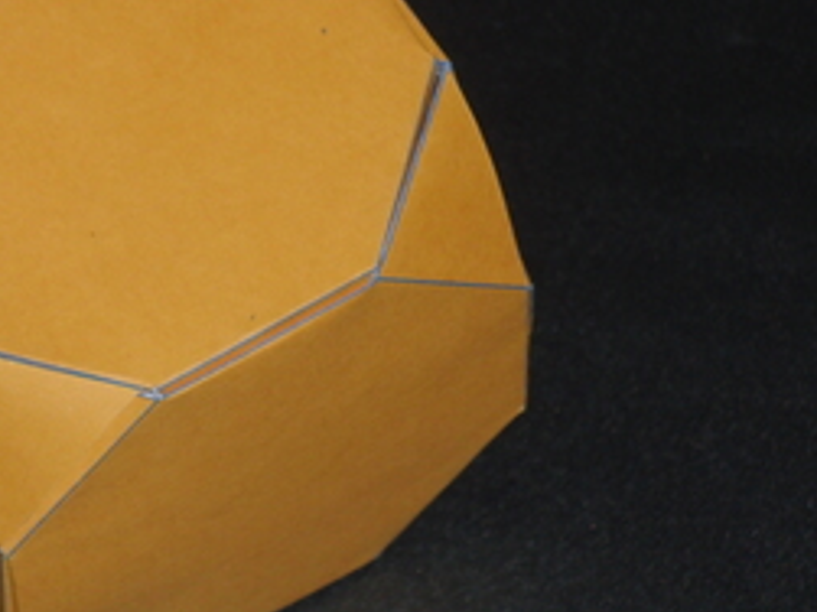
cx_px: 192
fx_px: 6959
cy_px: 241
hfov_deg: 6.7
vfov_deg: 5.0
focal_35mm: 295
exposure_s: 1/15
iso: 100
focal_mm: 32.1
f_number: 4.5
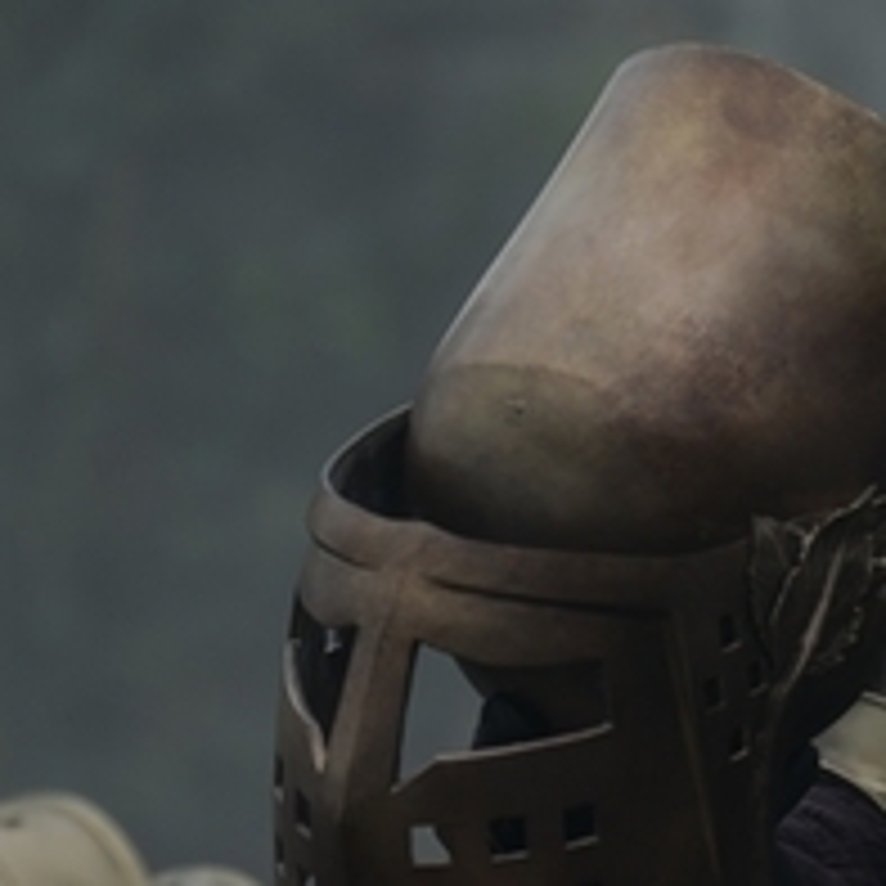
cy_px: 558
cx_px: 1203
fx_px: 13552
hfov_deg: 3.7
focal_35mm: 468
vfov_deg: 3.7
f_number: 2.8
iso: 640
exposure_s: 1/320
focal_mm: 119
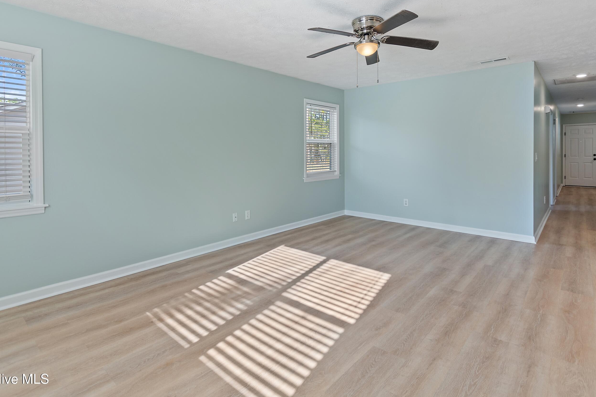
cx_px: 305
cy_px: 163
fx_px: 298
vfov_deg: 66.9
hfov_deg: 90.0
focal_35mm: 18
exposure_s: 1/15
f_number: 4.5
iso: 100
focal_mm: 10
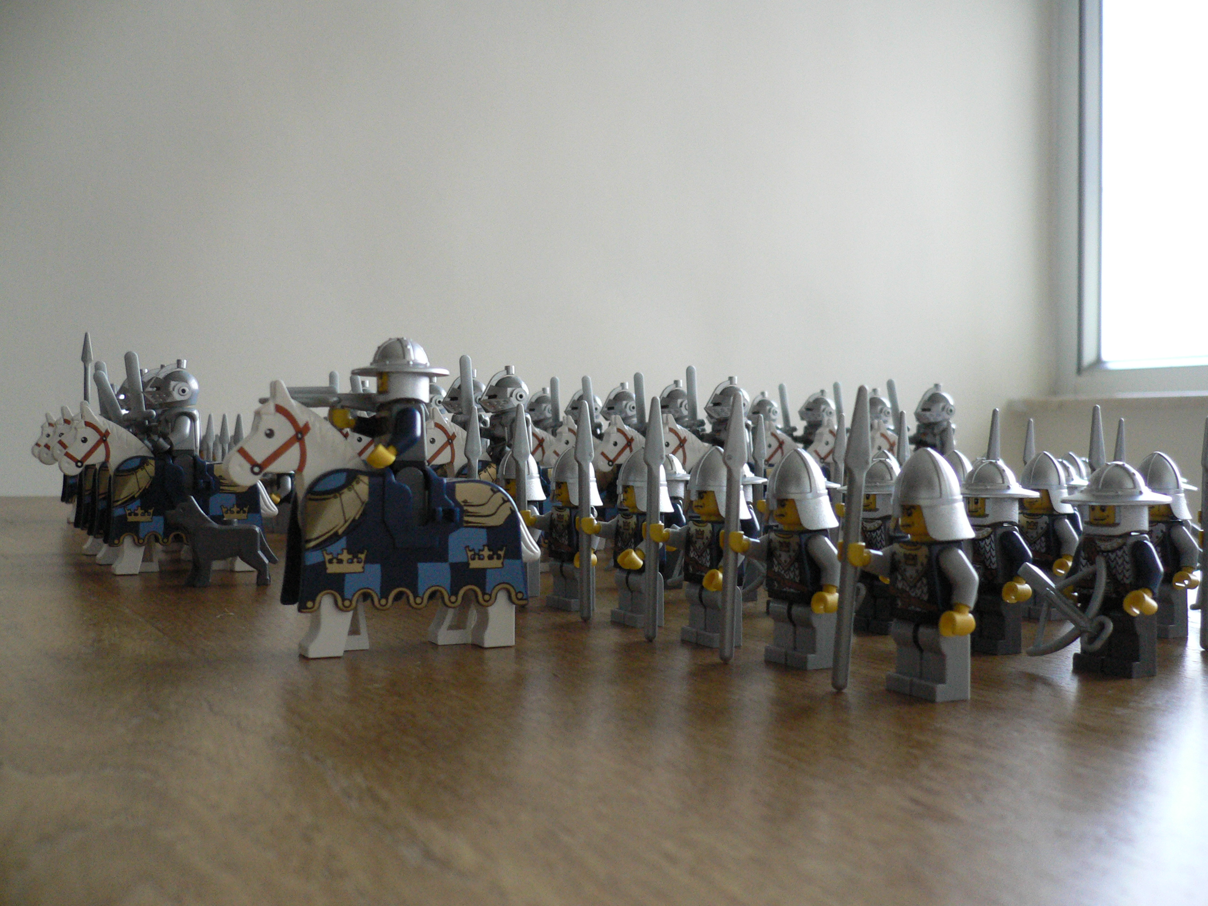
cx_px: 604
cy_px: 453
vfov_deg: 40.7
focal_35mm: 35
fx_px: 1221
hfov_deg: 52.6
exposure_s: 1/30
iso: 200
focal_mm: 5.8
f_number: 2.8
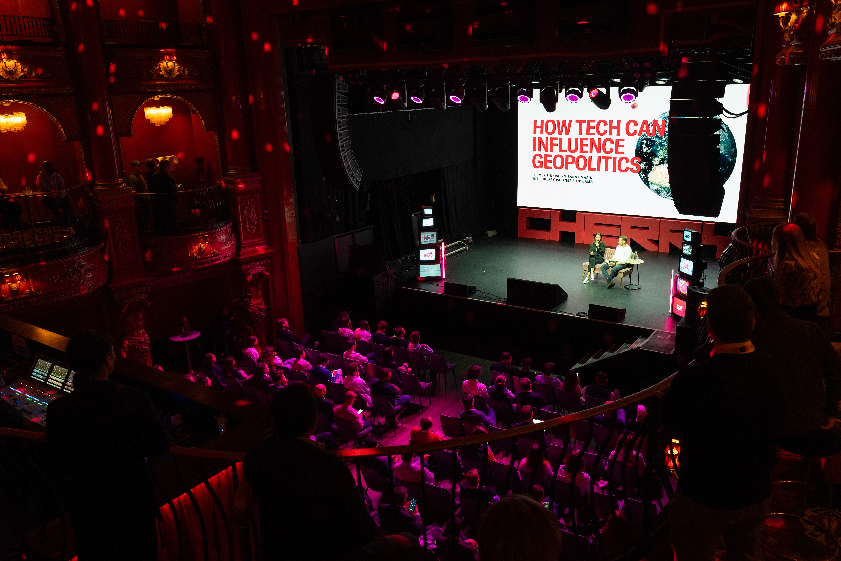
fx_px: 654
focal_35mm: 28
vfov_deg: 46.4
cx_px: 420
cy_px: 280
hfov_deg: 65.5
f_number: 5
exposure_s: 1/50
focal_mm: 28
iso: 2000
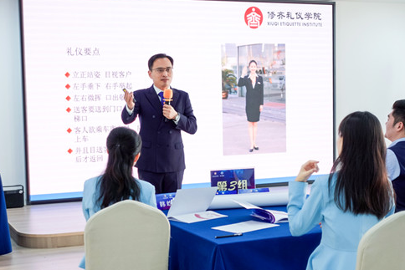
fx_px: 754
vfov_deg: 20.3
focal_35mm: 67
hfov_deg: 30.1
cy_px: 148
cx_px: 214
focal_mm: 22.01
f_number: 2.8
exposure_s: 1/60
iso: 125
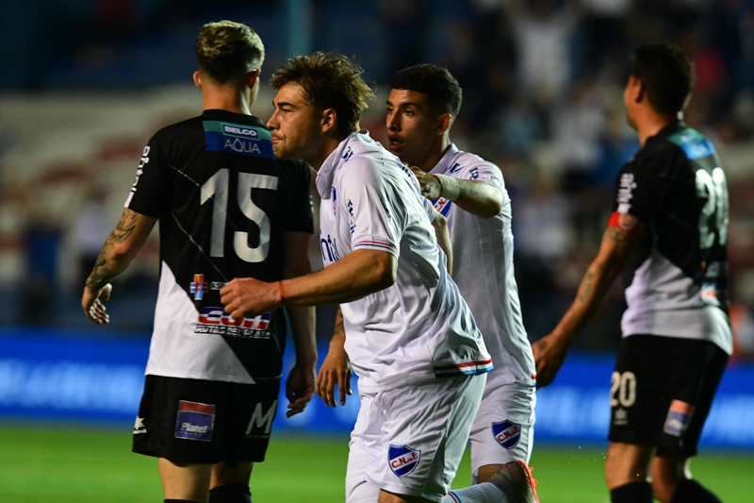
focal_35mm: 600
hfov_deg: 3.4
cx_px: 377
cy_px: 252
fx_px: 12563
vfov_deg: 2.3
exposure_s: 1/640
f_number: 4
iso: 3200
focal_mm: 400
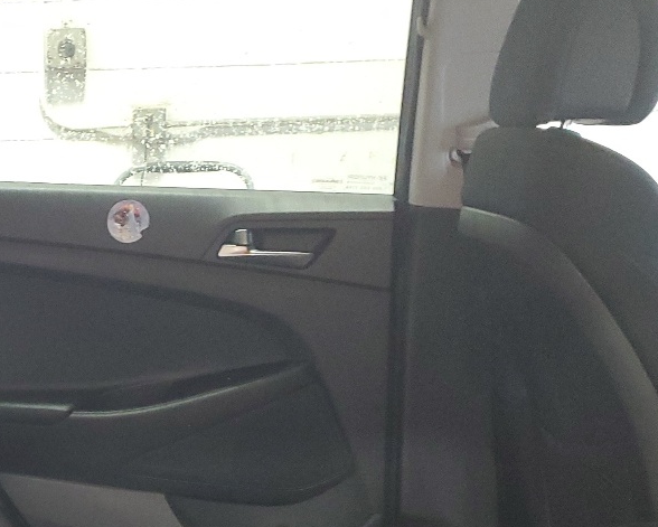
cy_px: 614
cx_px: -29
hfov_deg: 25.8
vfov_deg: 20.8
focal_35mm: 69
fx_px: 1344
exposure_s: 1/30
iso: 301
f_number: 1.5
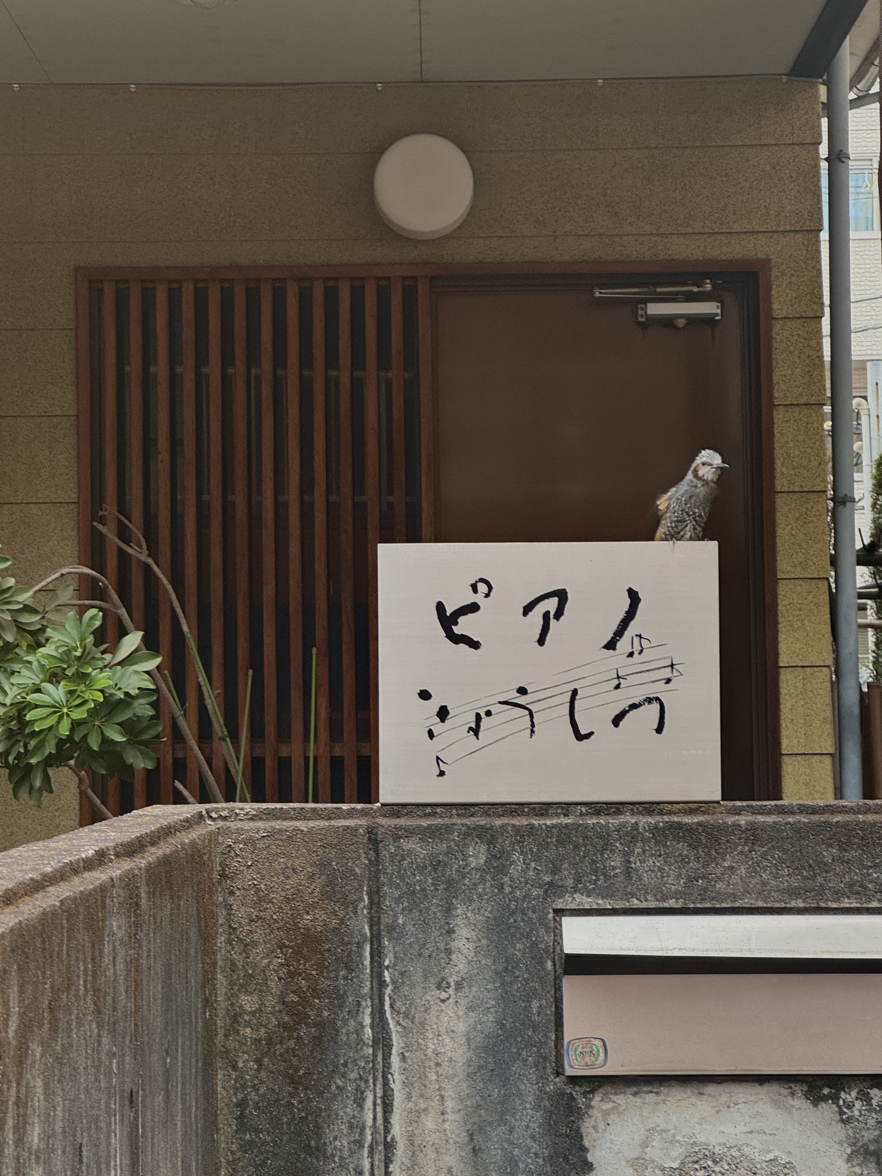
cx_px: 441
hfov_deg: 19.1
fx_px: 2616
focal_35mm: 77
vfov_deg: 25.3
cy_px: 588
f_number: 2.8
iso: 80
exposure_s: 1/99
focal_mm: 9
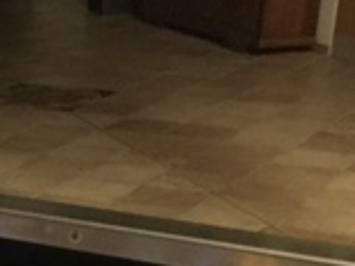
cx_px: -255
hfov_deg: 14.8
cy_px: 405
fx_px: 1220
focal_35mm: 119
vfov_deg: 11.9
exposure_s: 1/4
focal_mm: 4.15
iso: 640
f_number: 2.2
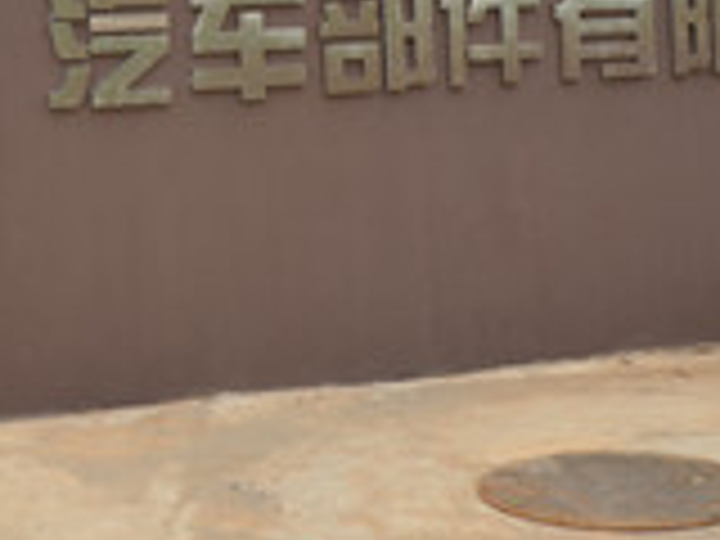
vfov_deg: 17.7
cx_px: 202
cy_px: -25
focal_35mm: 81
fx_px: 1685
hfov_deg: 23.9
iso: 200
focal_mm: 18
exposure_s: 1/500
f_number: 4.5
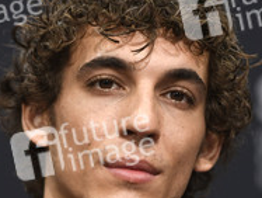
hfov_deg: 4.9
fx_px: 3033
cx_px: 123
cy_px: 218
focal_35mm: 400
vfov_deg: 3.7
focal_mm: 195
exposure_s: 1/200
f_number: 3.5
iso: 1250
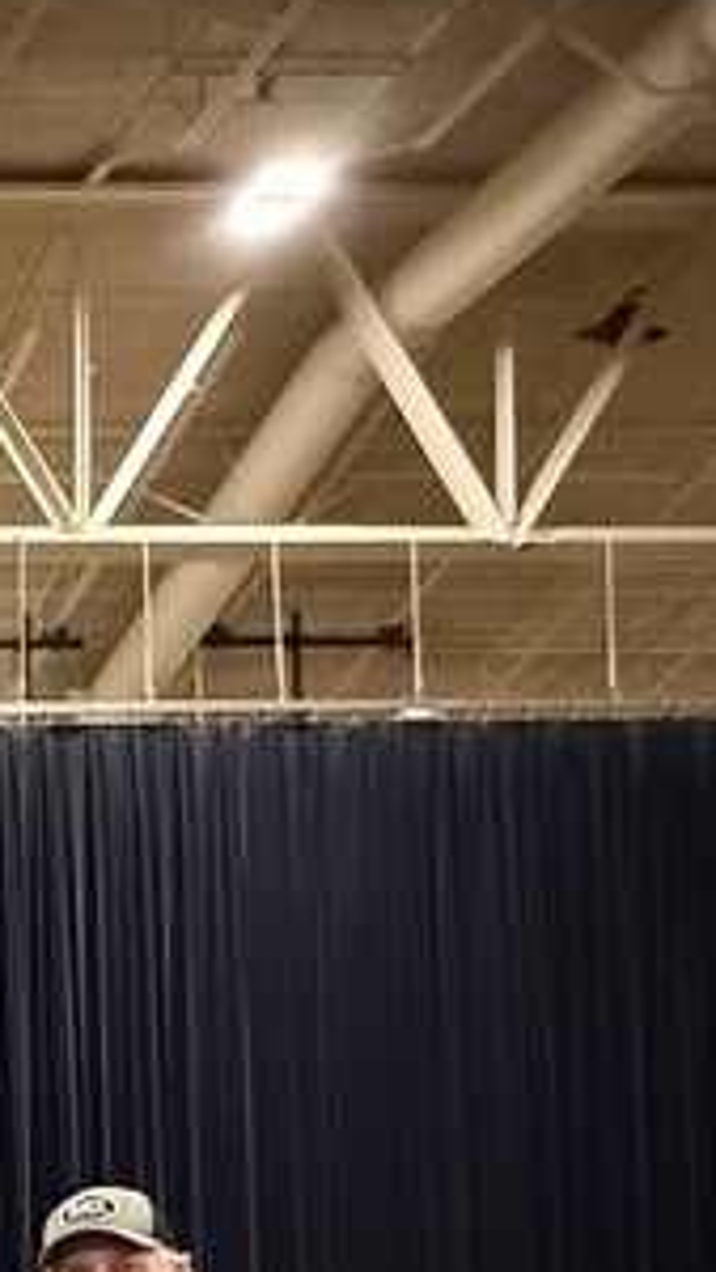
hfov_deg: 16.0
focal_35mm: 52
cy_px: 1365
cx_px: -835
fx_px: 1753
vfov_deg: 34.8
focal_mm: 2.22
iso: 1250
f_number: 2.2
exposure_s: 1/60
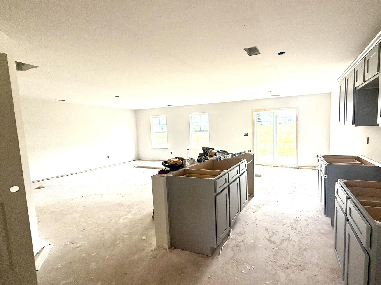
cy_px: 146
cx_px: 226
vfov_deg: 74.7
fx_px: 187
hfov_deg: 90.0
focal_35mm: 17
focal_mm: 2.22
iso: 64
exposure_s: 1/123
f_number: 2.2
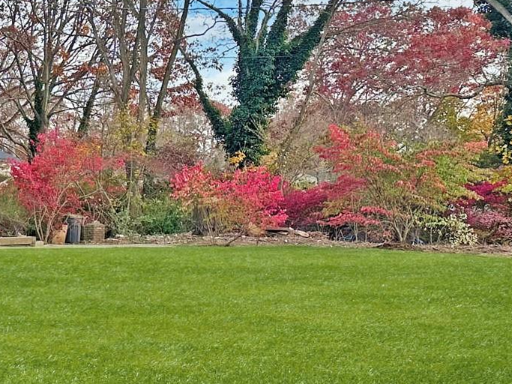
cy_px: 362
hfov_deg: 23.4
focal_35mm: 72
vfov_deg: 20.0
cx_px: -184
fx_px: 1065
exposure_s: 1/1050
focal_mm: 6.86
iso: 80
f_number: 1.78
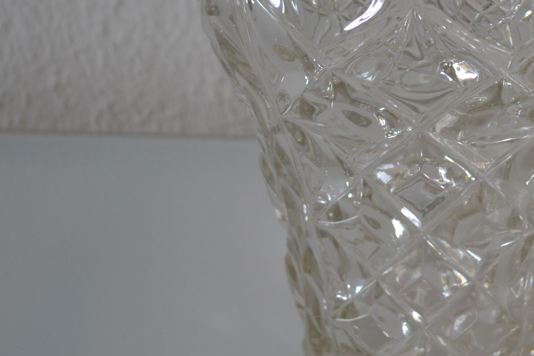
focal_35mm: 92
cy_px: 87
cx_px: 460
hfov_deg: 21.7
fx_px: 1365
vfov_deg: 14.8
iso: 400
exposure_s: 1/30
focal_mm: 30
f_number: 4.5
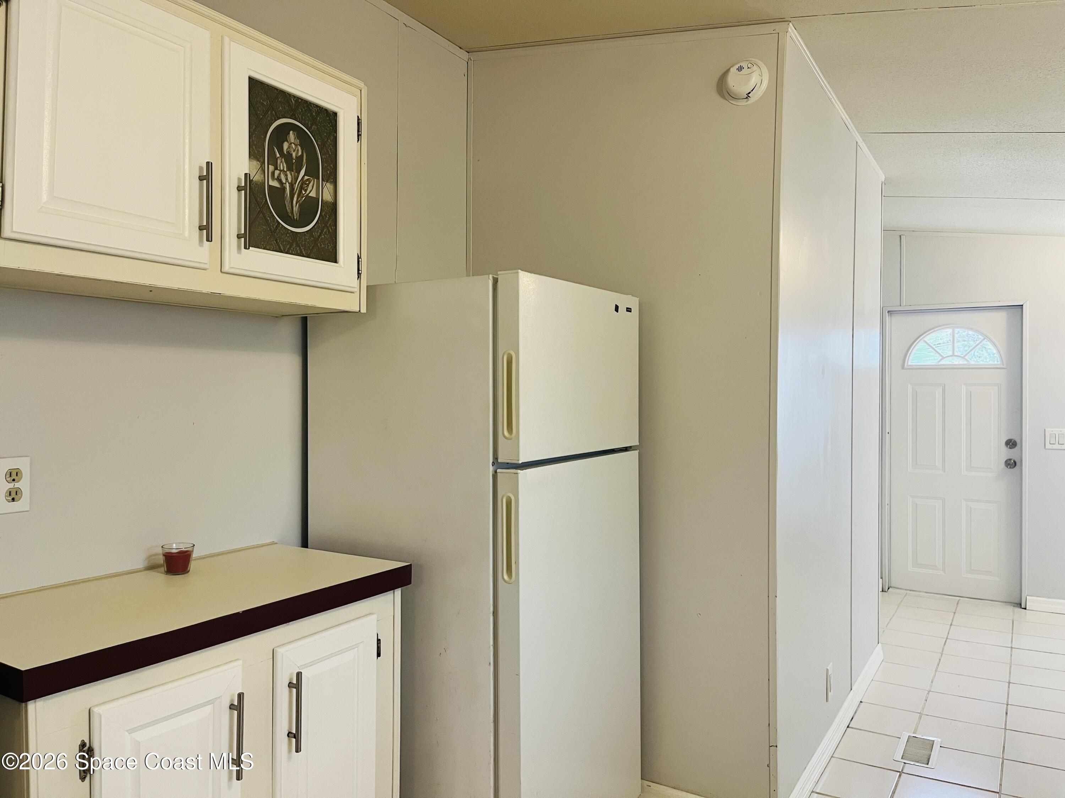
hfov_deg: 67.3
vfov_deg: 53.1
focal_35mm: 26
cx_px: 532
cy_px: 399
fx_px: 800
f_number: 1.6
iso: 80
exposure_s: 1/60
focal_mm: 5.1
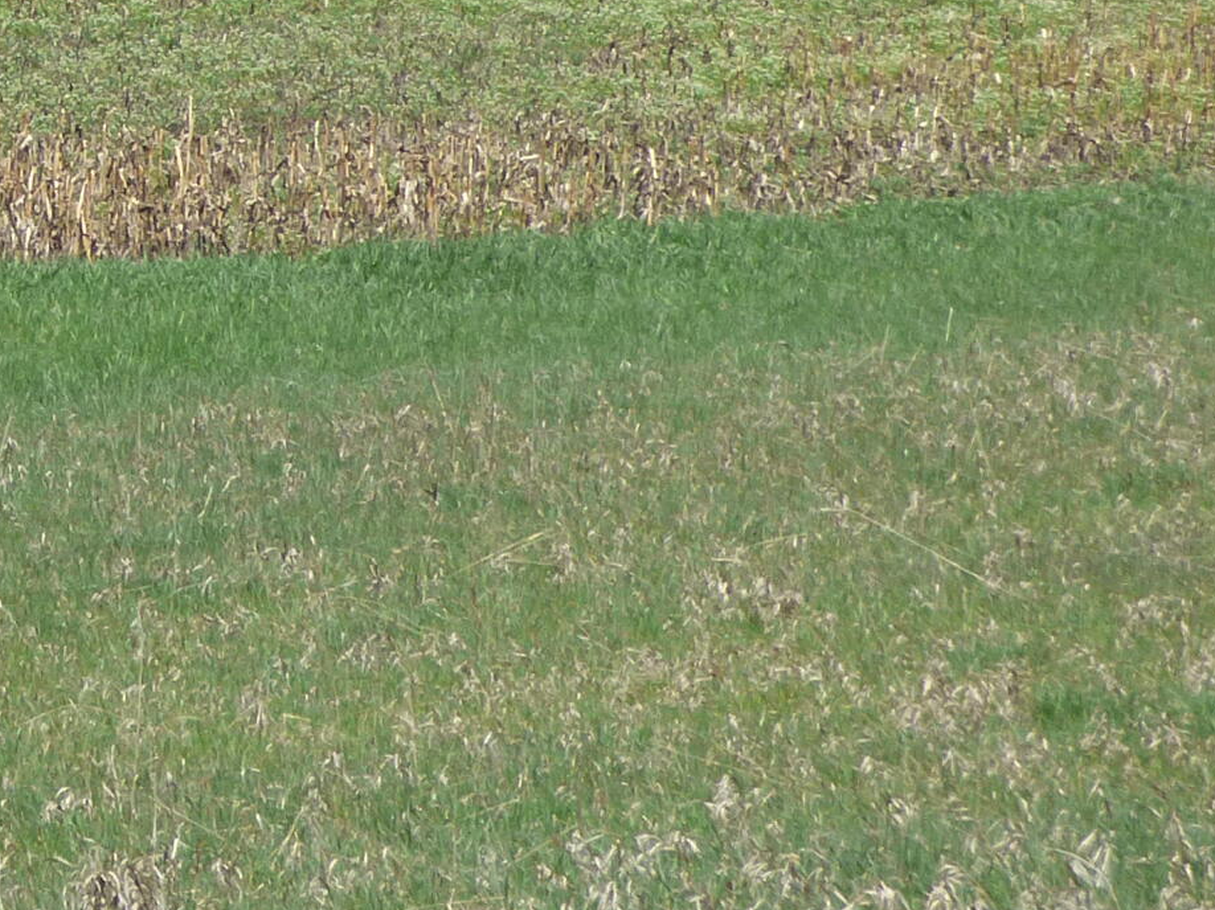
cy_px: -370
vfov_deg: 3.2
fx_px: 16177
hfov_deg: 4.3
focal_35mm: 461
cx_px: -667
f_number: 5.2
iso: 100
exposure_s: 1/500
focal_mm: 22.88
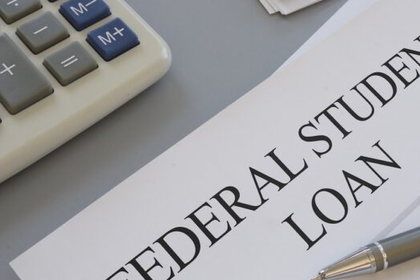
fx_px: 700
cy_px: 159
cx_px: 221
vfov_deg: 22.6
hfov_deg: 33.4
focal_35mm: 60
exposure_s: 1/2.5
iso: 200
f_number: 20
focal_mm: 30
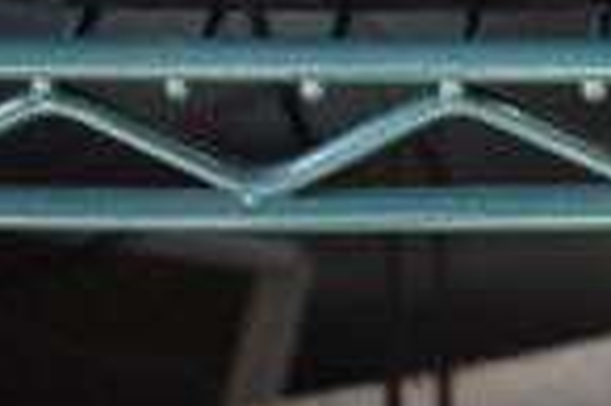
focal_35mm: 113
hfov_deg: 17.1
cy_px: -398
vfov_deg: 11.0
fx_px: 1916
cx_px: 791
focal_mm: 18
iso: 800
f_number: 3.5
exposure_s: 1/200
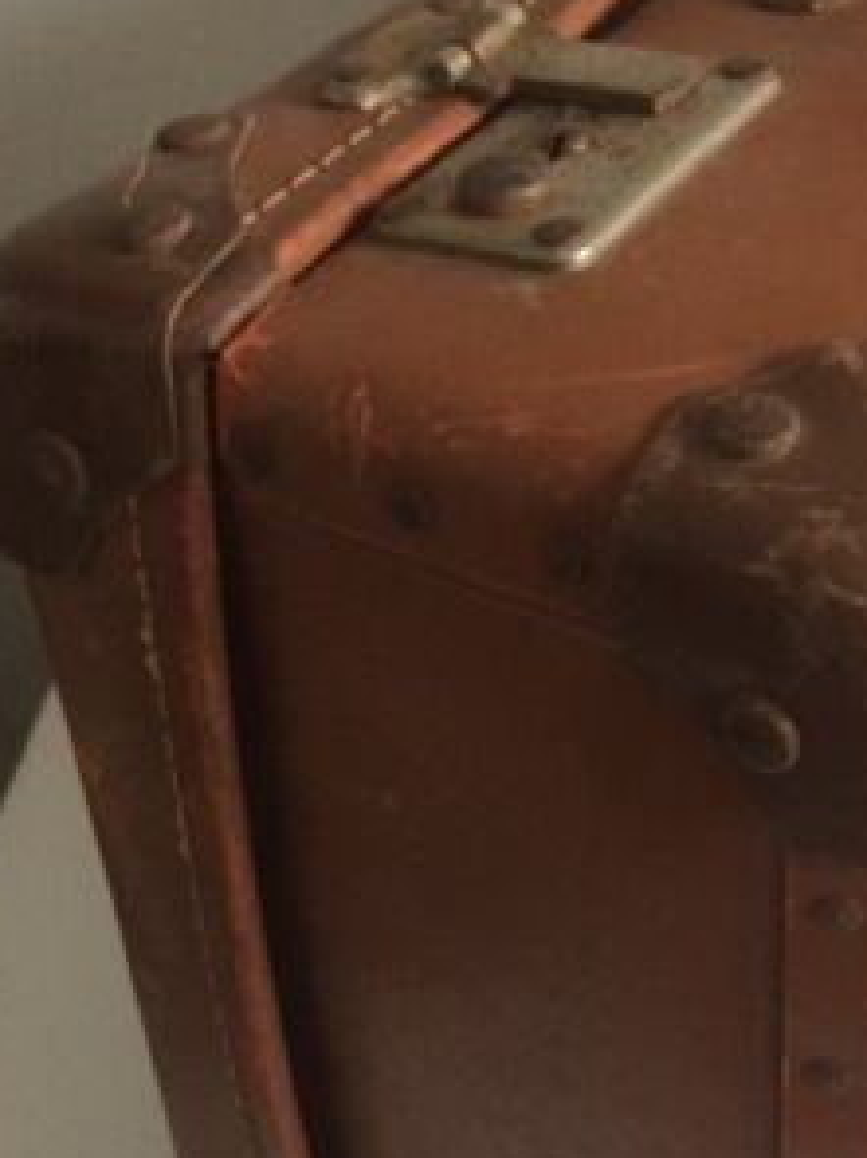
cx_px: 769
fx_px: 2105
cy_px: 616
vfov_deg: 30.7
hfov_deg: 22.7
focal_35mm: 63
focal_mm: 4.15
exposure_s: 1/33
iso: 80
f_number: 2.2
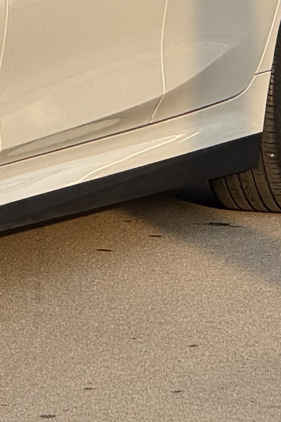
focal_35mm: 471
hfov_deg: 2.9
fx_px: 5514
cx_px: -266
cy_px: -138
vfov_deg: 4.4
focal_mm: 15.66
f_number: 2.8
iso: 50
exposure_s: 1/423
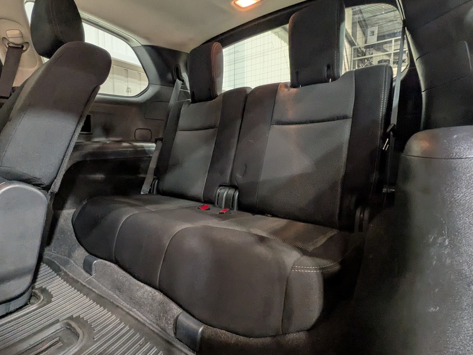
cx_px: 213
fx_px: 260
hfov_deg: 84.4
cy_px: 169
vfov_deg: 68.6
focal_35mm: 19
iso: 178
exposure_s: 1/20
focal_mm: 1.83
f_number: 2.2
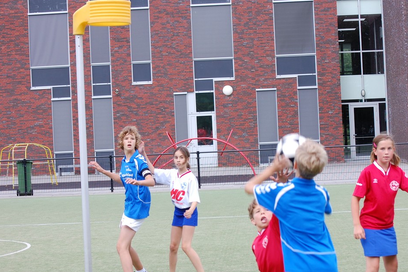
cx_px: 205
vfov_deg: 15.2
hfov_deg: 22.8
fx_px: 1014
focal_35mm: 90
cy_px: 134
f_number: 7.1
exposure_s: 1/200
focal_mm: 55
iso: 200
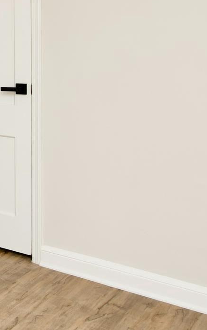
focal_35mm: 57
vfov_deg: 33.7
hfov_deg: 18.4
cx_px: -153
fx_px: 514
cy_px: 31
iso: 320
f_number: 7.1
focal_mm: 13
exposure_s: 1/200
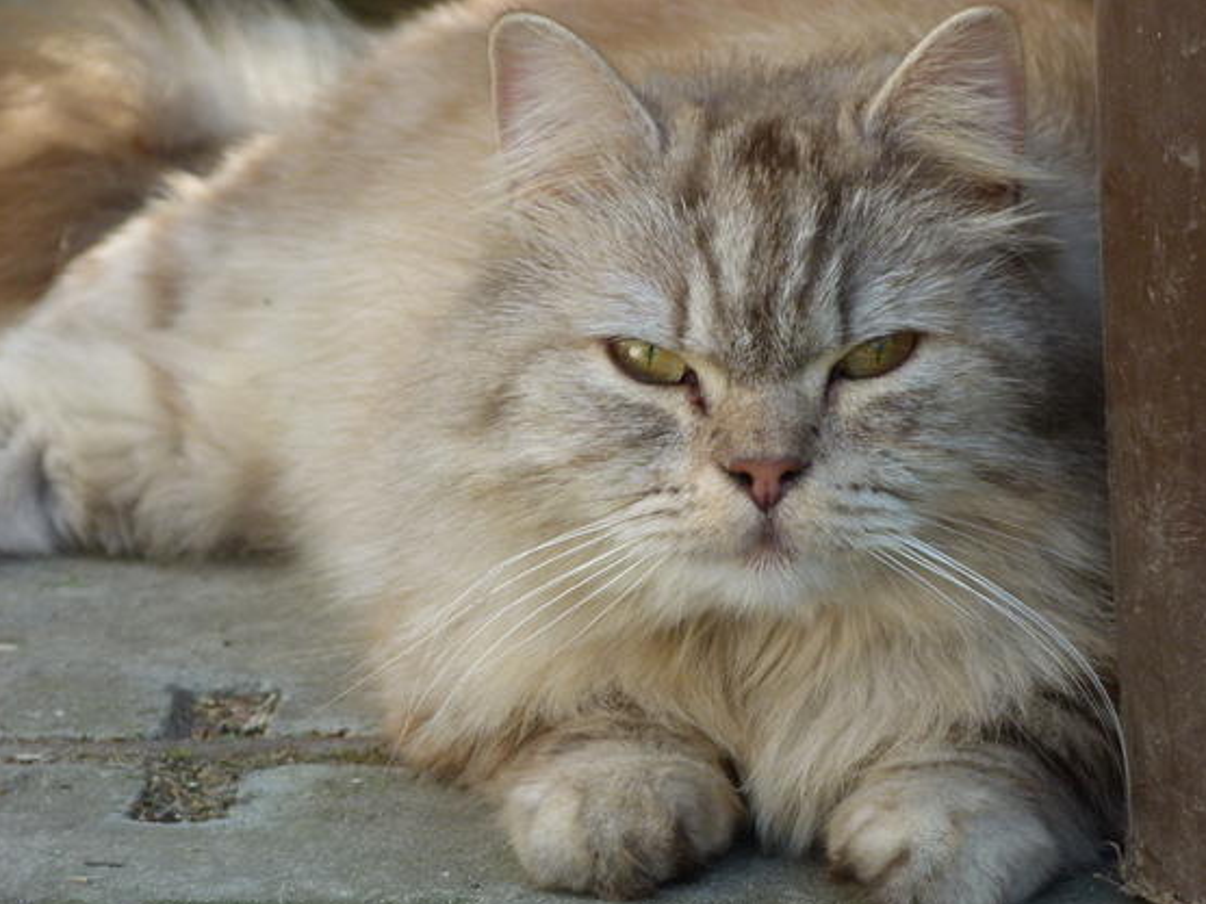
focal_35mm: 456
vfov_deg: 3.3
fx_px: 15887
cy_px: 518
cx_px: 677
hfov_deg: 4.3
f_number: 4.2
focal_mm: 71.3
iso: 100
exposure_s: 1/160
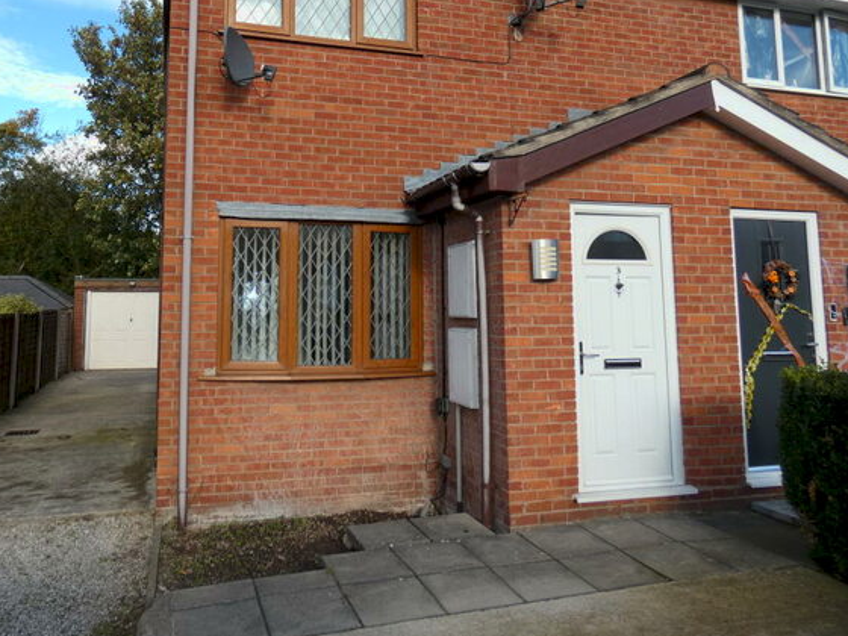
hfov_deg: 68.6
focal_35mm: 25
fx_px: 612
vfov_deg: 54.4
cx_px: 336
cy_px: 245
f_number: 2.8
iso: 80
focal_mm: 3.6
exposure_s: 1/640
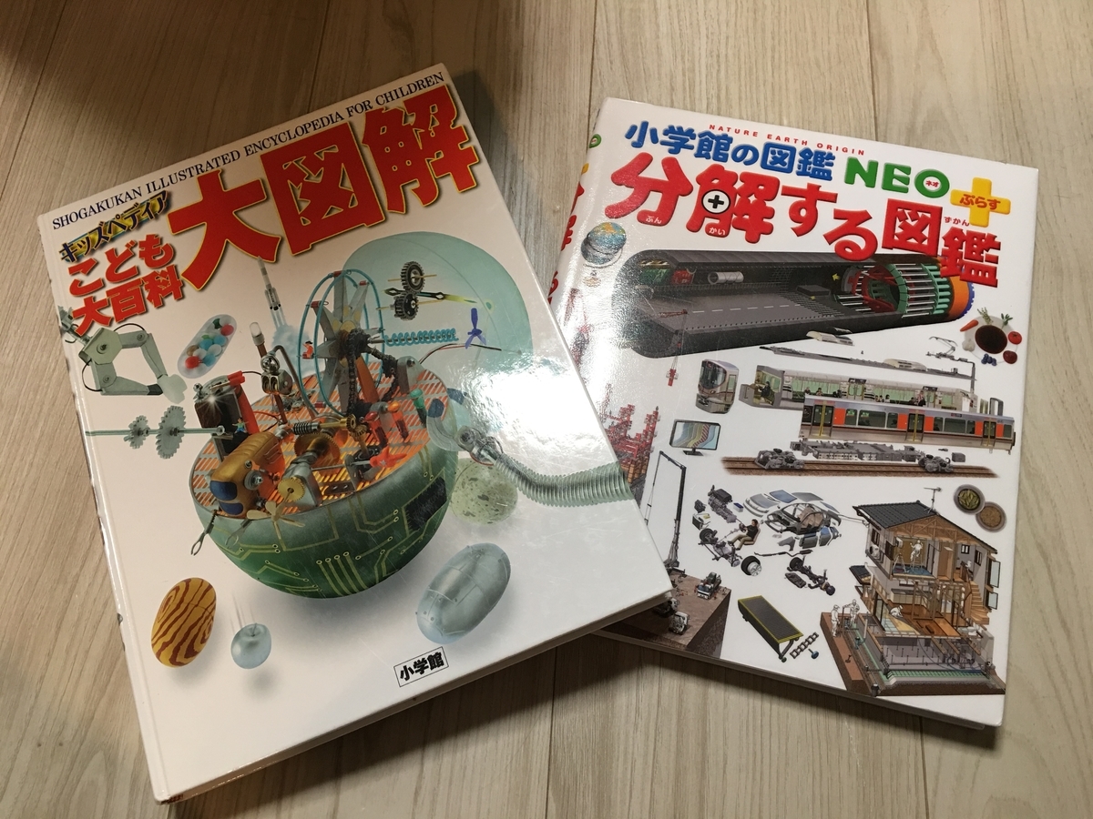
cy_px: 410
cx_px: 546
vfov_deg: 48.2
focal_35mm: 29
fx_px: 916
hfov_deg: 61.7
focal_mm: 4.15
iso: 50
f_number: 2.2
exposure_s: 1/15
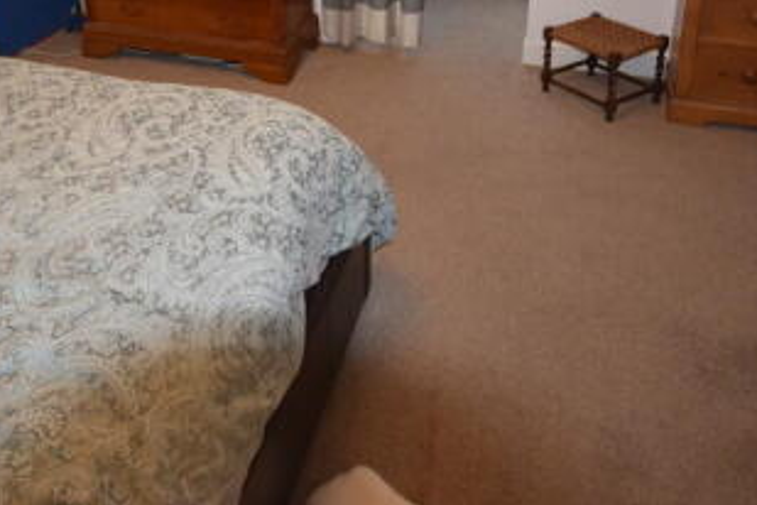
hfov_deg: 51.7
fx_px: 768
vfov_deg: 32.9
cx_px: 266
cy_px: -16
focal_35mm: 37
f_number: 4.2
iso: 900
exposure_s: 1/60
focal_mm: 11.5
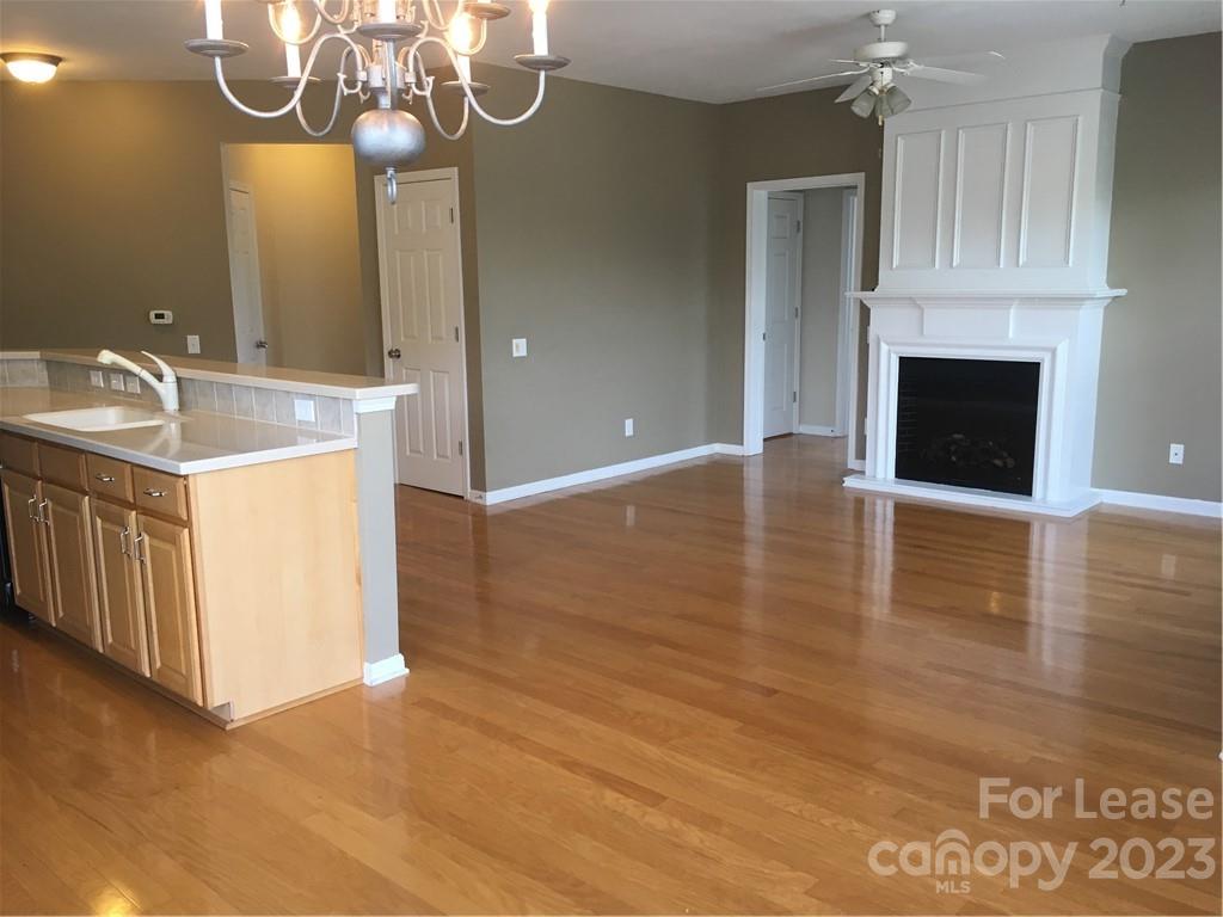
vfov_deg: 48.2
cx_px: 612
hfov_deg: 61.7
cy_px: 458
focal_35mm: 29
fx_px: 1025
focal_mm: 4.15
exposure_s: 1/30
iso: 32
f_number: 2.2
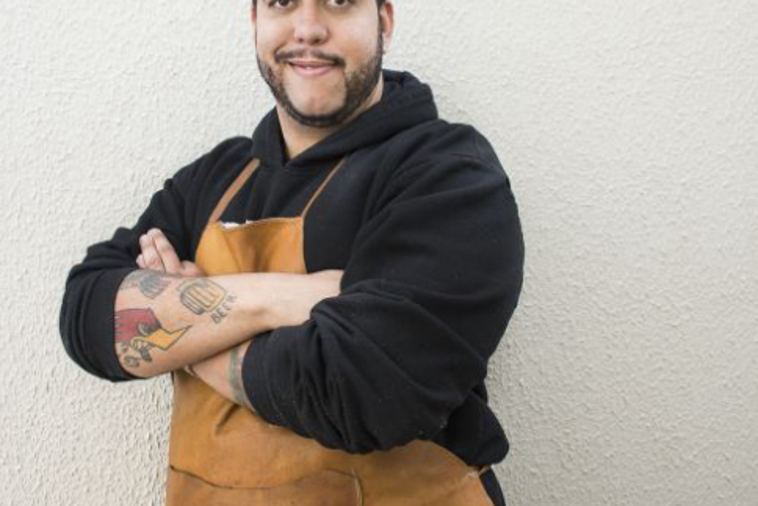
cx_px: 328
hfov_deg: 47.3
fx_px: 863
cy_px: 192
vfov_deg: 32.5
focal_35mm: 41
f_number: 5
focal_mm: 20
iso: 160
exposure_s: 1/125
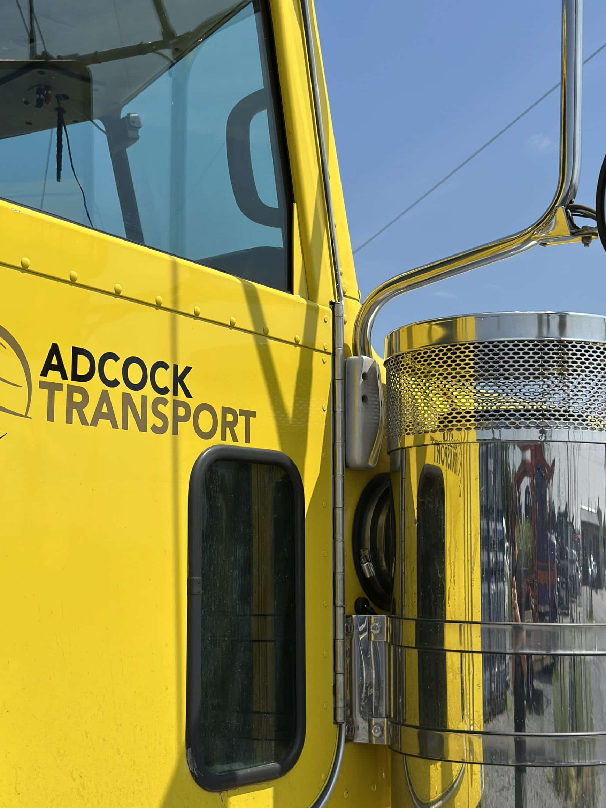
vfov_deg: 36.2
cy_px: 402
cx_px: 283
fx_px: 1237
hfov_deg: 27.5
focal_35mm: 53
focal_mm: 6.86
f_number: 1.78
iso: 80
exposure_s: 1/7634
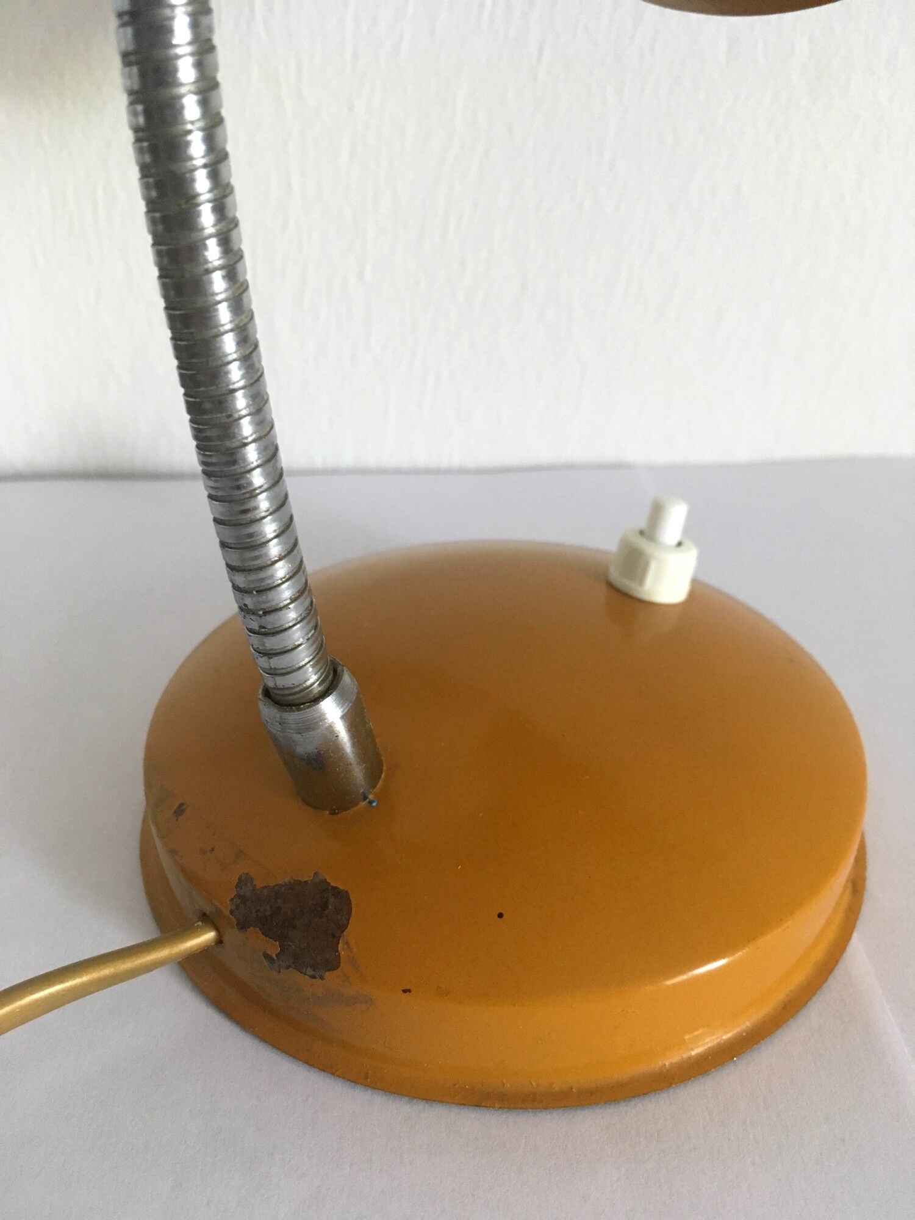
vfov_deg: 61.7
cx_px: 458
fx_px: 1022
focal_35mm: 29
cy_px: 610
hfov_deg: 48.2
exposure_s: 1/33
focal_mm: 4.15
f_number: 2.2
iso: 200
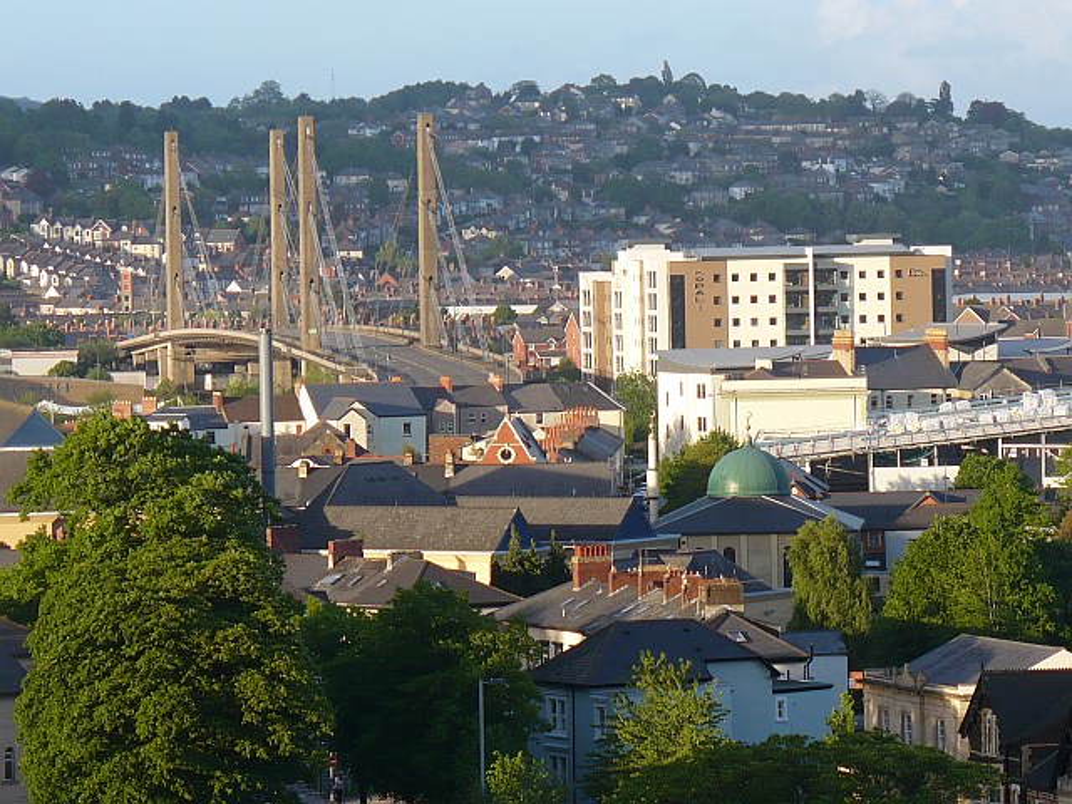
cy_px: 402
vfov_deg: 8.8
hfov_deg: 11.8
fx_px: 5203
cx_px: 536
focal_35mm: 168
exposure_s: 1/160
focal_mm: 27.7
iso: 100
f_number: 4.1
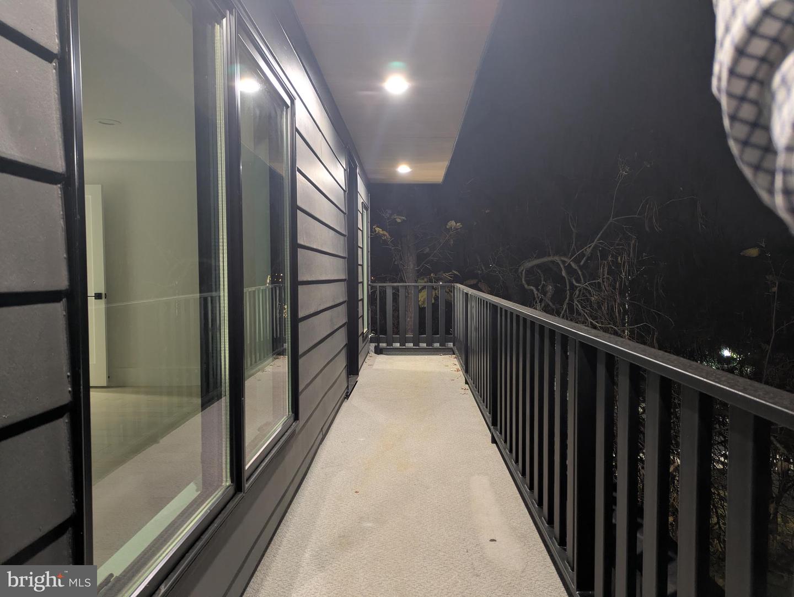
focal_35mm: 25
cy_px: 298
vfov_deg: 54.9
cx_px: 397
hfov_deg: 69.4
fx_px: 574
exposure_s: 1/24
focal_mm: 5.43
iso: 326
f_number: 1.89
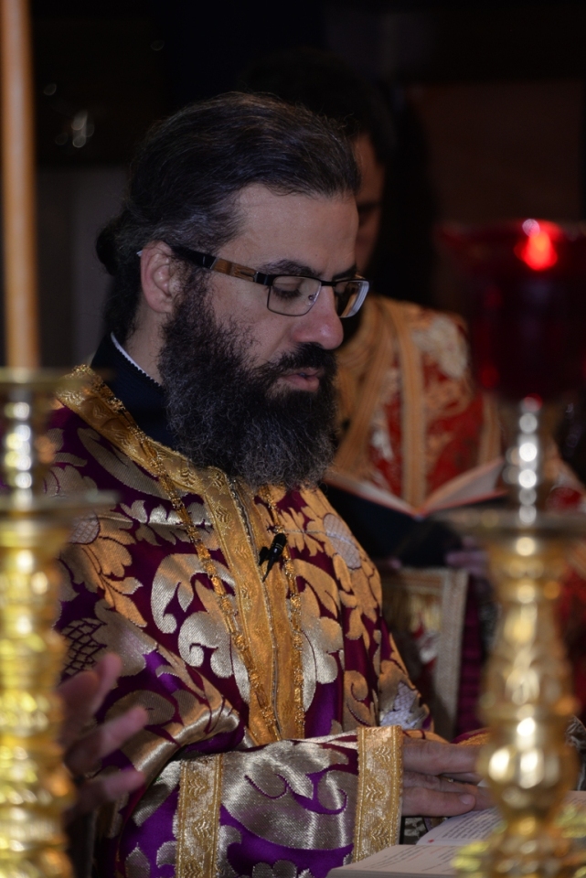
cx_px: 293
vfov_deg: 8.2
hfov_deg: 5.5
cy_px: 439
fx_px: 6097
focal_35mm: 250
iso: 1000
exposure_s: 1/60
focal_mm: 250
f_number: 6.3
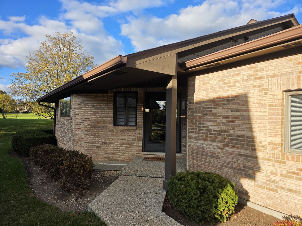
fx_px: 201
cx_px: 151
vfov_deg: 58.9
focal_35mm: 23
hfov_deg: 73.9
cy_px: 113
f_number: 1.7
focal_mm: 6.3
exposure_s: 1/3126
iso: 80
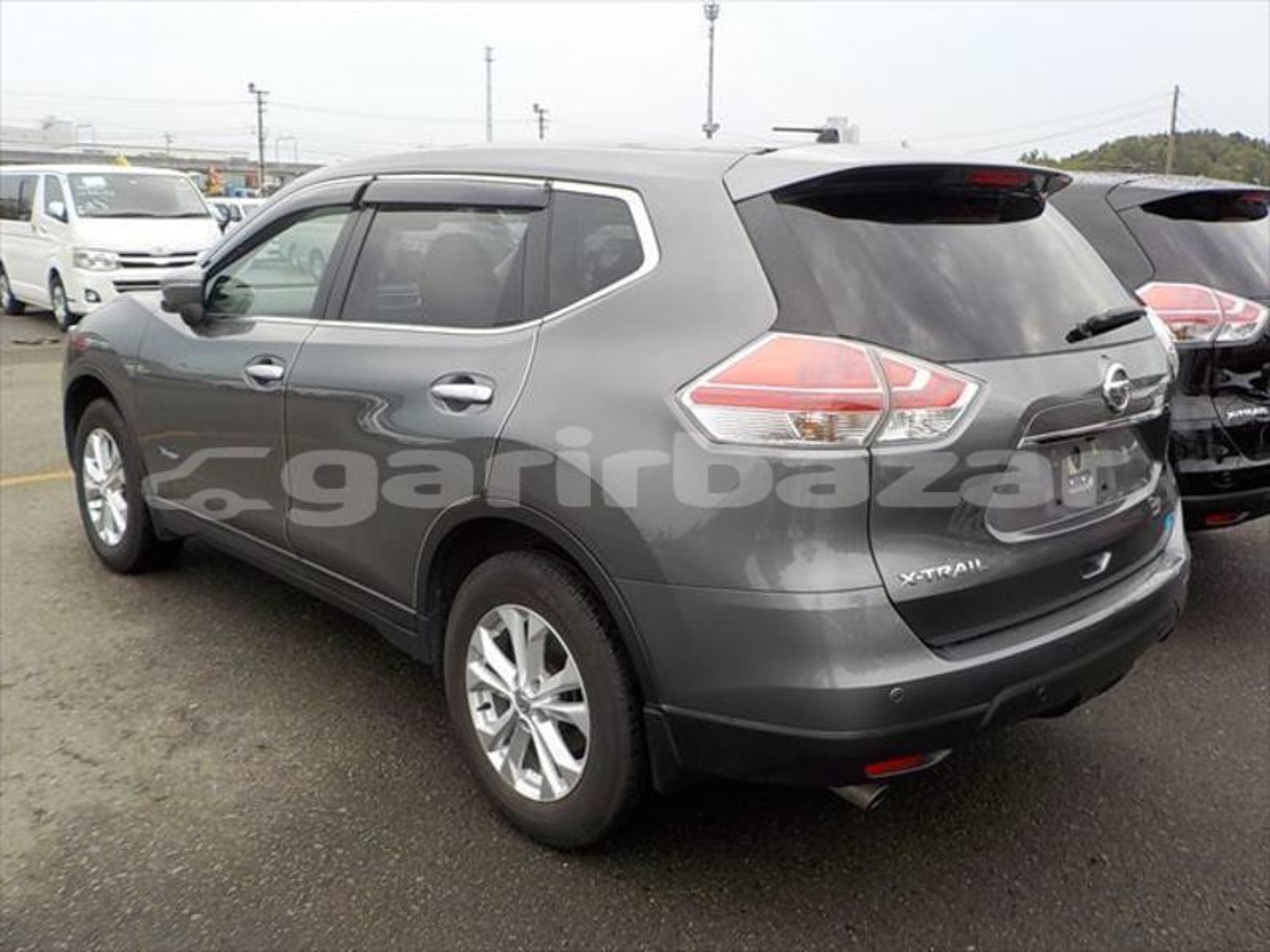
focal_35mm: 30
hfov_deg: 60.0
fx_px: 1101
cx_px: 635
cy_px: 476
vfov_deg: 46.8
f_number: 3.3
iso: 125
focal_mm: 4.1
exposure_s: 1/500
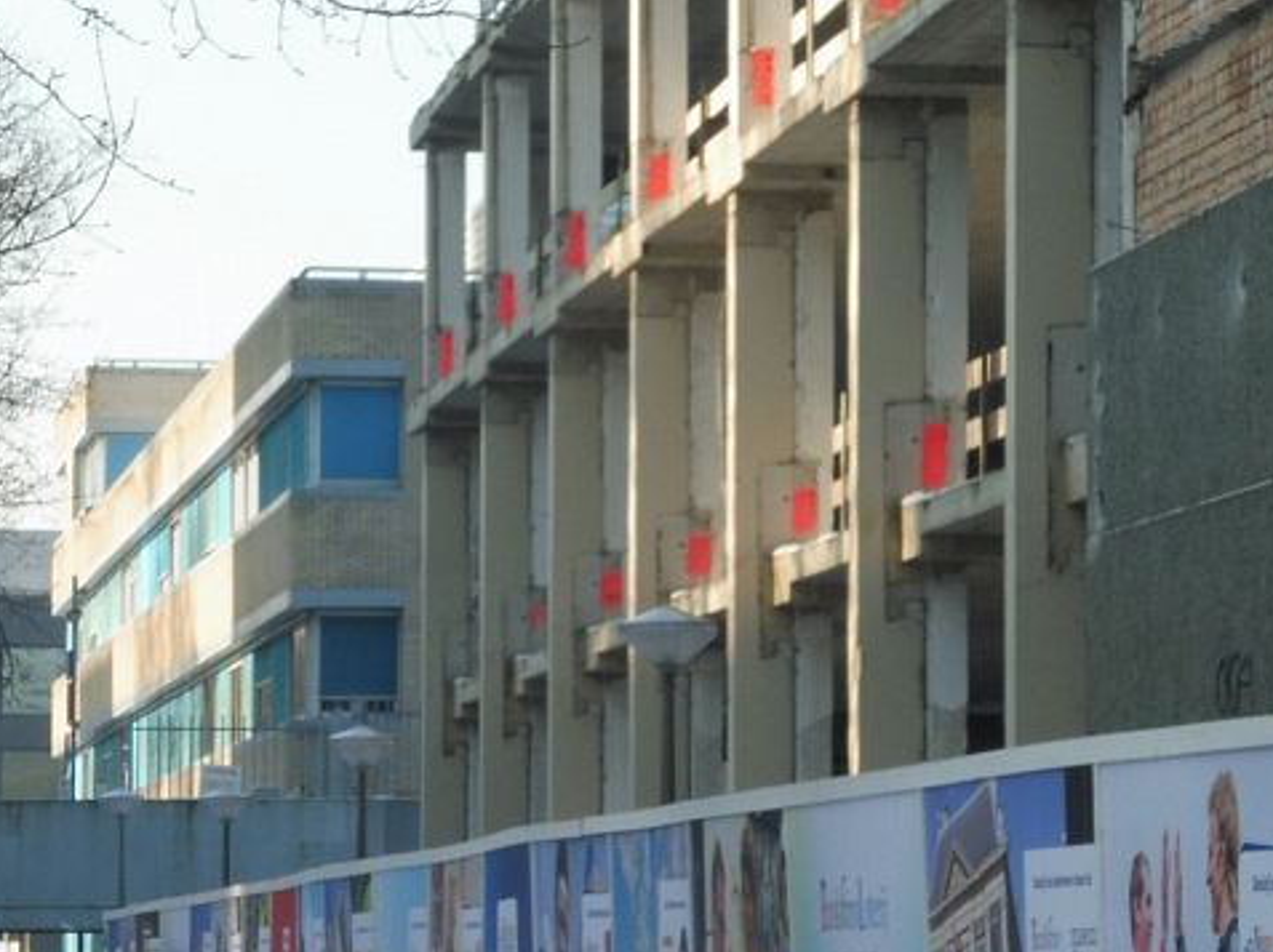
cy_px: 379
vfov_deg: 6.8
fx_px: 8048
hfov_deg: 9.0
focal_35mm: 219
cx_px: 667
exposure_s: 1/125
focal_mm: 18.2
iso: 100
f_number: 7.1
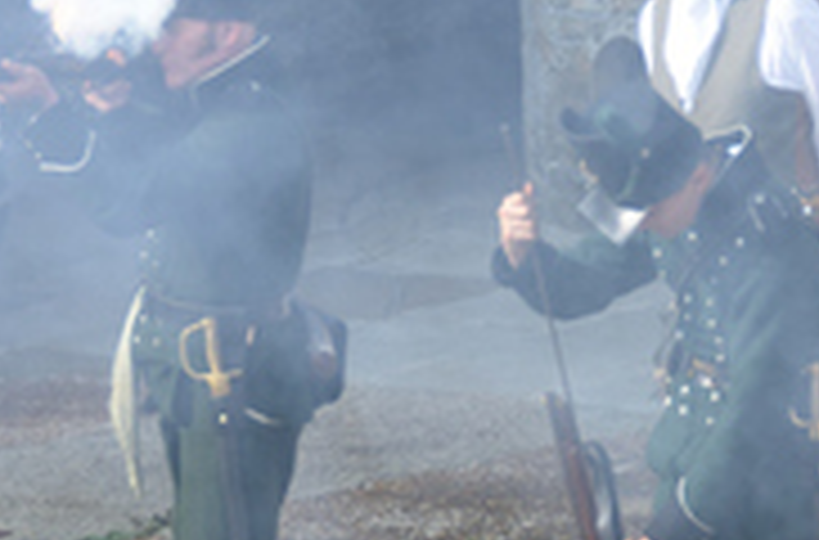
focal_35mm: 549
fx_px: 12445
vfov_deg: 2.5
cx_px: 518
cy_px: 97
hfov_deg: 3.8
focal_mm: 95
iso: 100
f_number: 5.3
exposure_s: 1/200
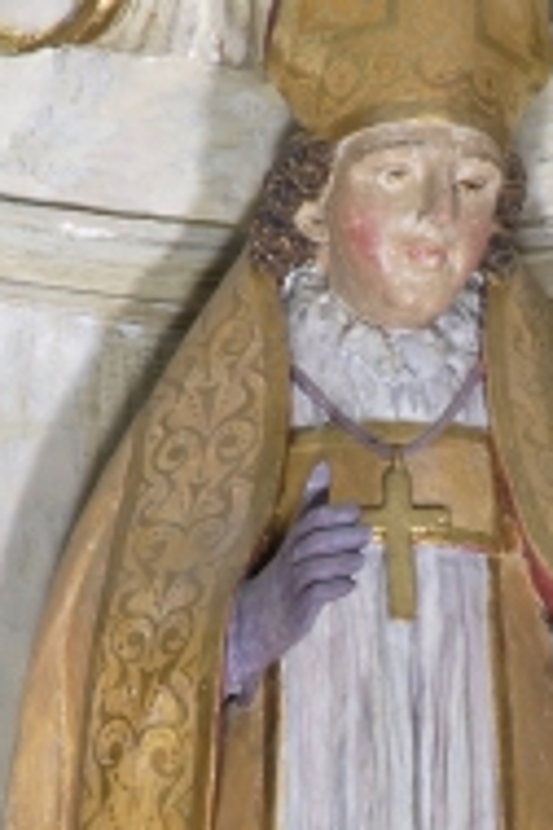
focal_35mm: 1216
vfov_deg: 1.7
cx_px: 522
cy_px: 641
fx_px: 28016
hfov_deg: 1.1
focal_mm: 300
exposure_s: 1/30
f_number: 8
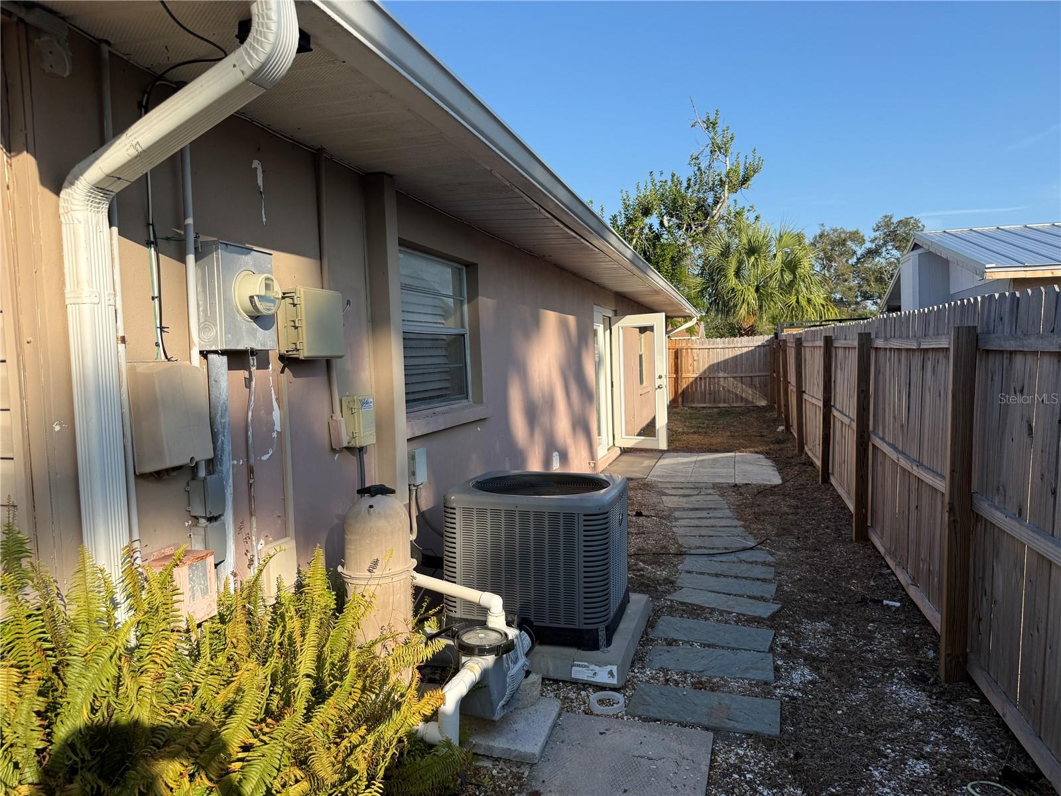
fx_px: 736
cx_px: 530
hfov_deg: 71.6
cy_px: 398
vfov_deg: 56.8
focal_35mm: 24
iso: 80
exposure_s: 1/3145
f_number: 1.78
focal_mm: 6.76
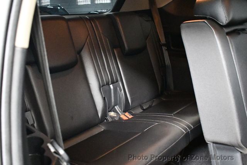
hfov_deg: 53.1
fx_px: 247
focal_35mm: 36
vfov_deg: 36.9
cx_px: 124
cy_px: 82
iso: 12800
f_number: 3.5
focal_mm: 18
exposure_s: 1/30
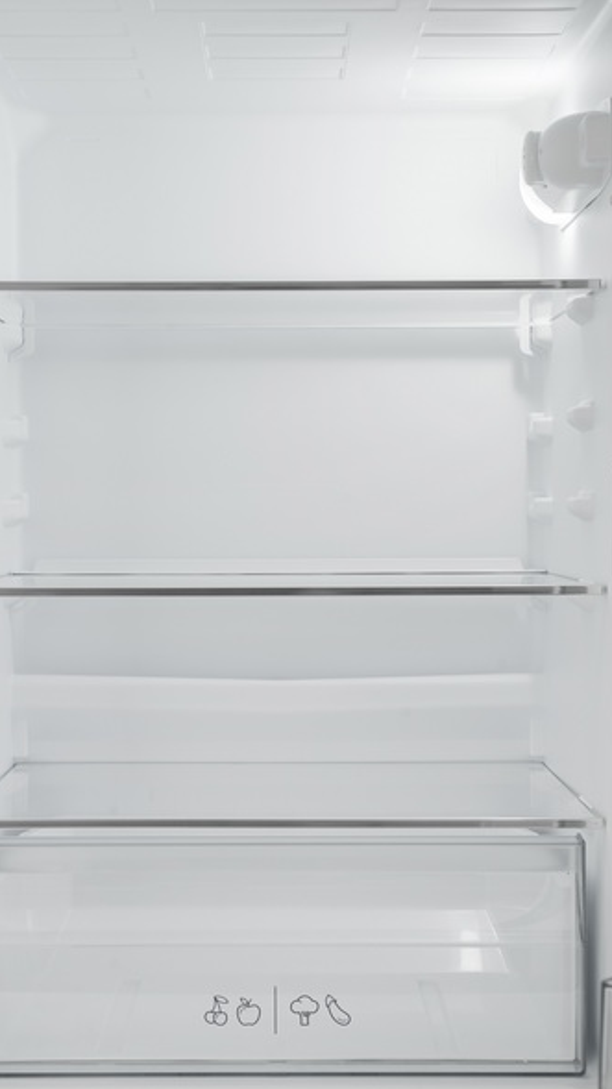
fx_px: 1848
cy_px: 547
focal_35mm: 64
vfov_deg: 32.8
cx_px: 277
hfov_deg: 18.8
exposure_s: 1/5
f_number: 8
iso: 50
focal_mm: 60
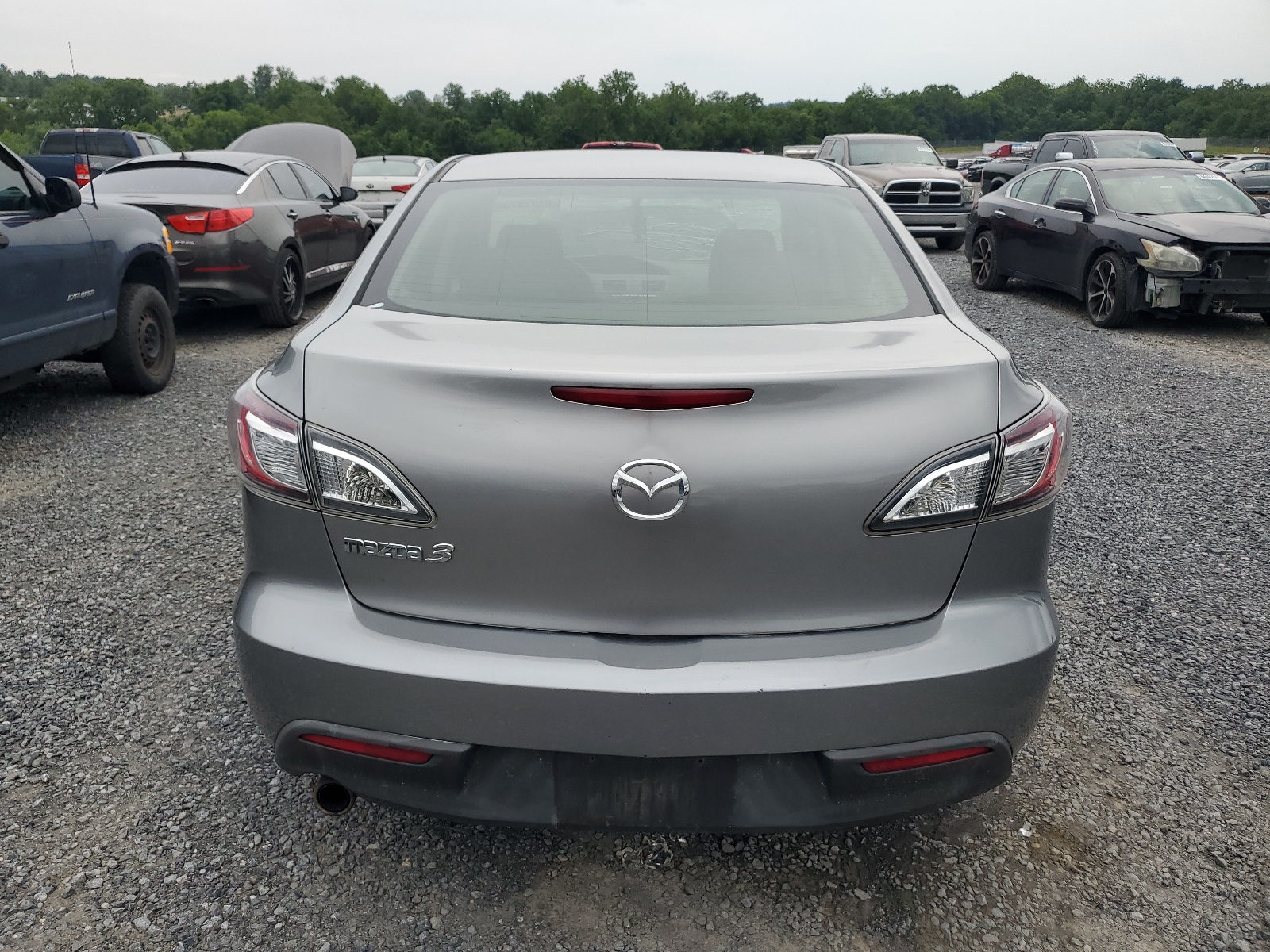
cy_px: 476
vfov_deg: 53.1
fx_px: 954
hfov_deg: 67.3
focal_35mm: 26
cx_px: 635
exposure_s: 1/1667
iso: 50
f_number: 1.5
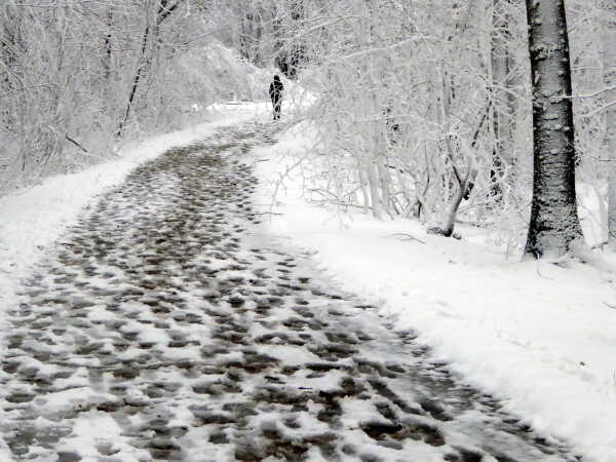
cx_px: 308
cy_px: 231
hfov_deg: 18.4
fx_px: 1904
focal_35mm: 107
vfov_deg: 13.8
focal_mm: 17.5
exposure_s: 1/60
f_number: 5
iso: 320
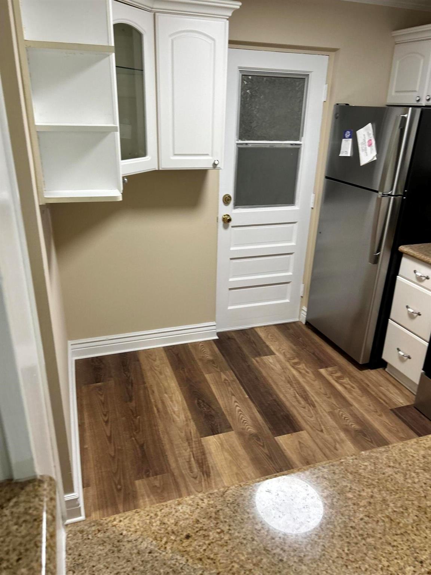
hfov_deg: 53.1
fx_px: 432
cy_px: 288
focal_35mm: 26
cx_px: 216
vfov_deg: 67.3
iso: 100
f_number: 1.5
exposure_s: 1/60
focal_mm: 5.7
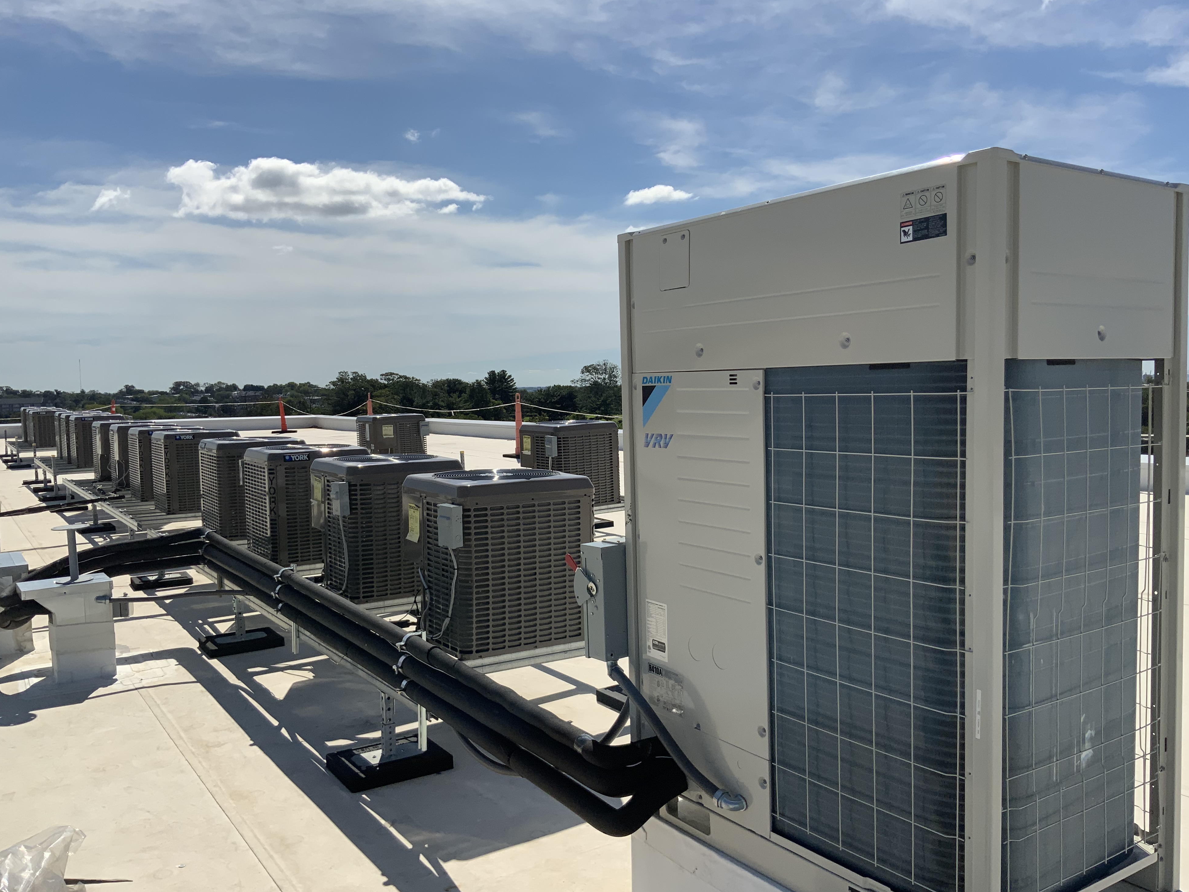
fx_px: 1030
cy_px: 456
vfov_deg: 46.8
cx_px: 607
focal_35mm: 30
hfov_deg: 60.0
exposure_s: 1/4785
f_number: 1.8
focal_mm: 3
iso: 20
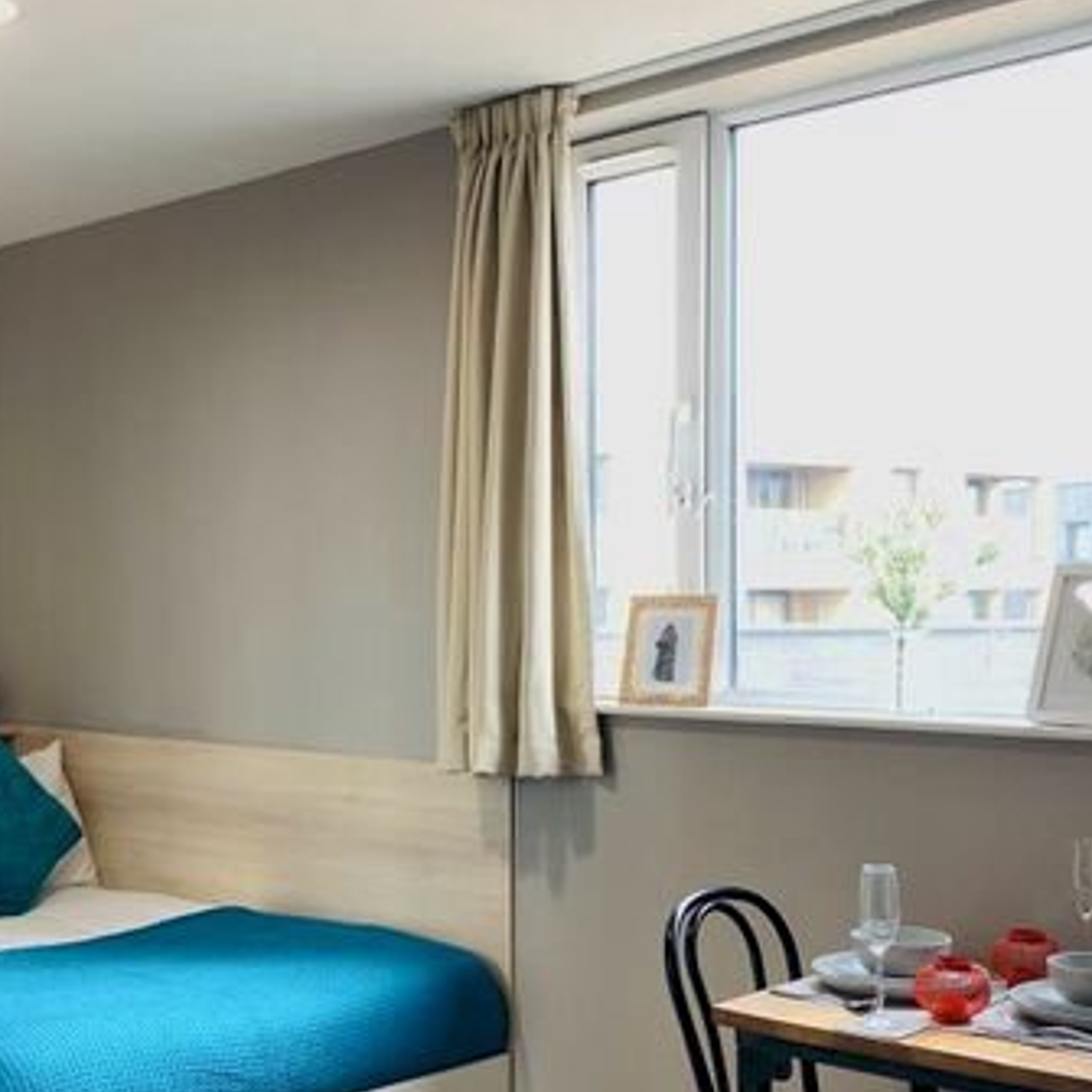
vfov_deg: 35.3
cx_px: 388
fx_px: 1713
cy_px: 624
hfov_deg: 35.1
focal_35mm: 48
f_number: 1.8
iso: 50
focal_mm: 4.25
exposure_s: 1/100
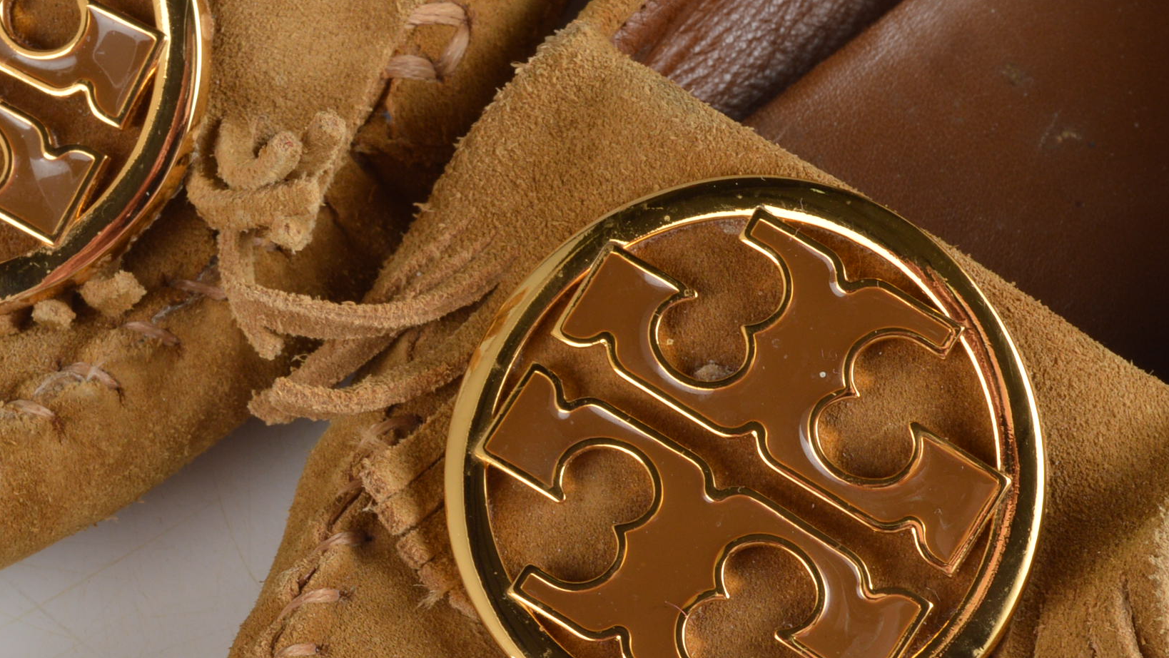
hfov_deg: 21.7
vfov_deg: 12.4
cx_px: 441
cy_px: 408
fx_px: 3038
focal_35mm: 98
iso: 200
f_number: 13
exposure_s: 1/125
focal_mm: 34
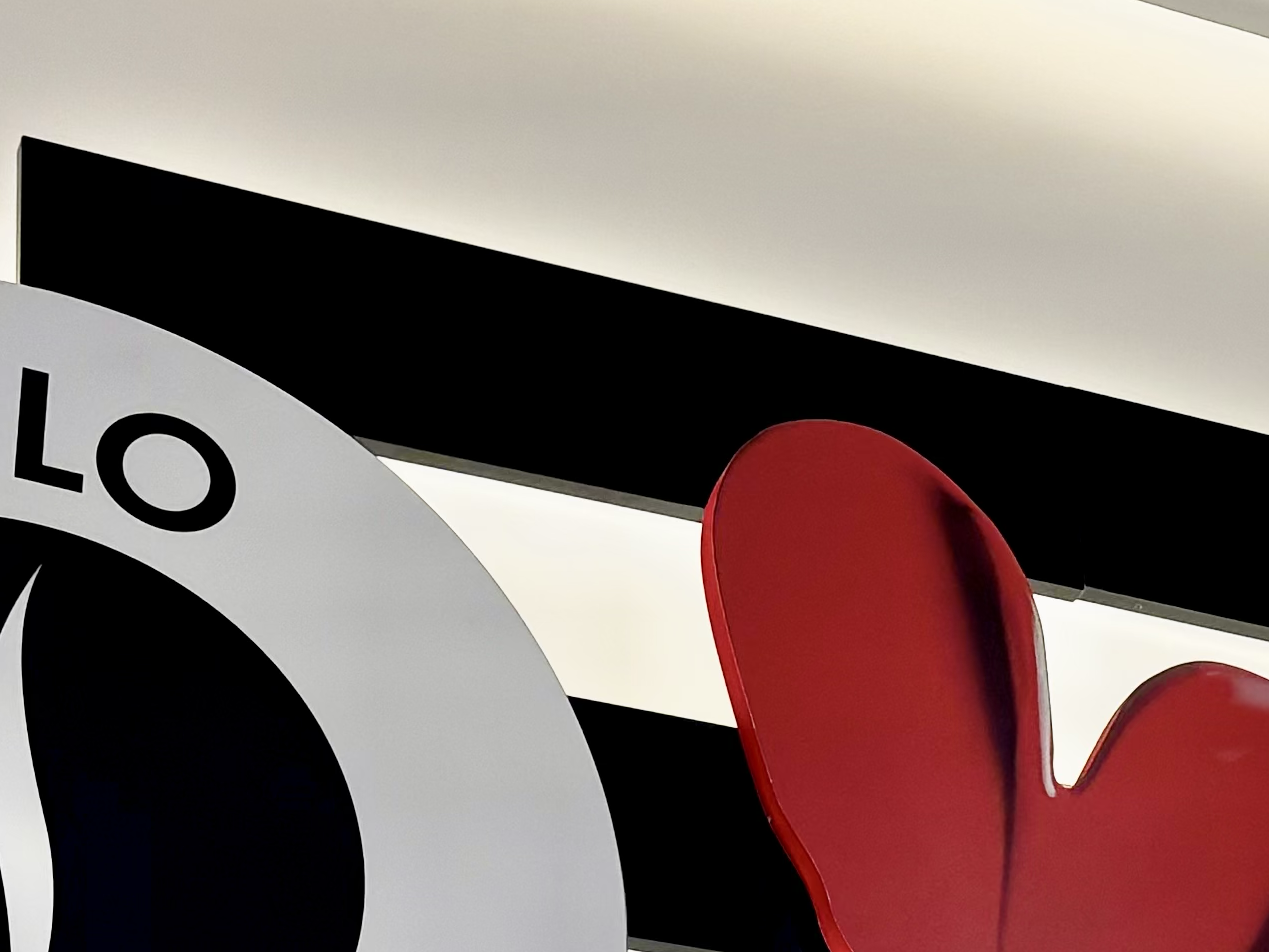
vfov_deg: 11.9
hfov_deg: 15.8
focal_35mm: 117
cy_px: 1580
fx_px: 4290
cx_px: 1727
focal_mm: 5.96
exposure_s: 1/155
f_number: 1.6
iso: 40
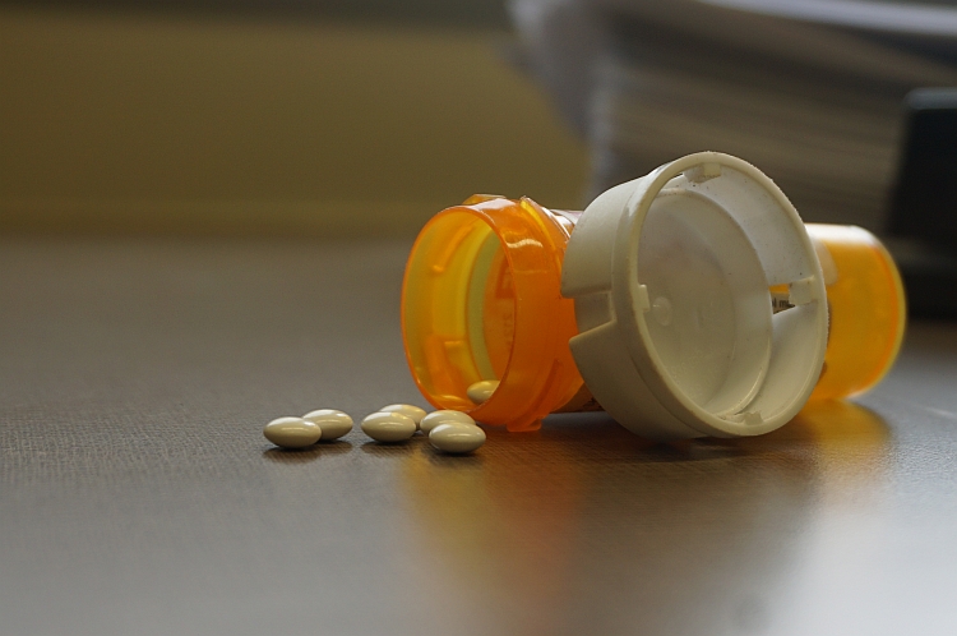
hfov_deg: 46.5
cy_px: 318
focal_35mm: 42
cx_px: 478
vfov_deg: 31.8
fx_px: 1115
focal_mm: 28
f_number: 4.5
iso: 200
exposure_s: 1/60
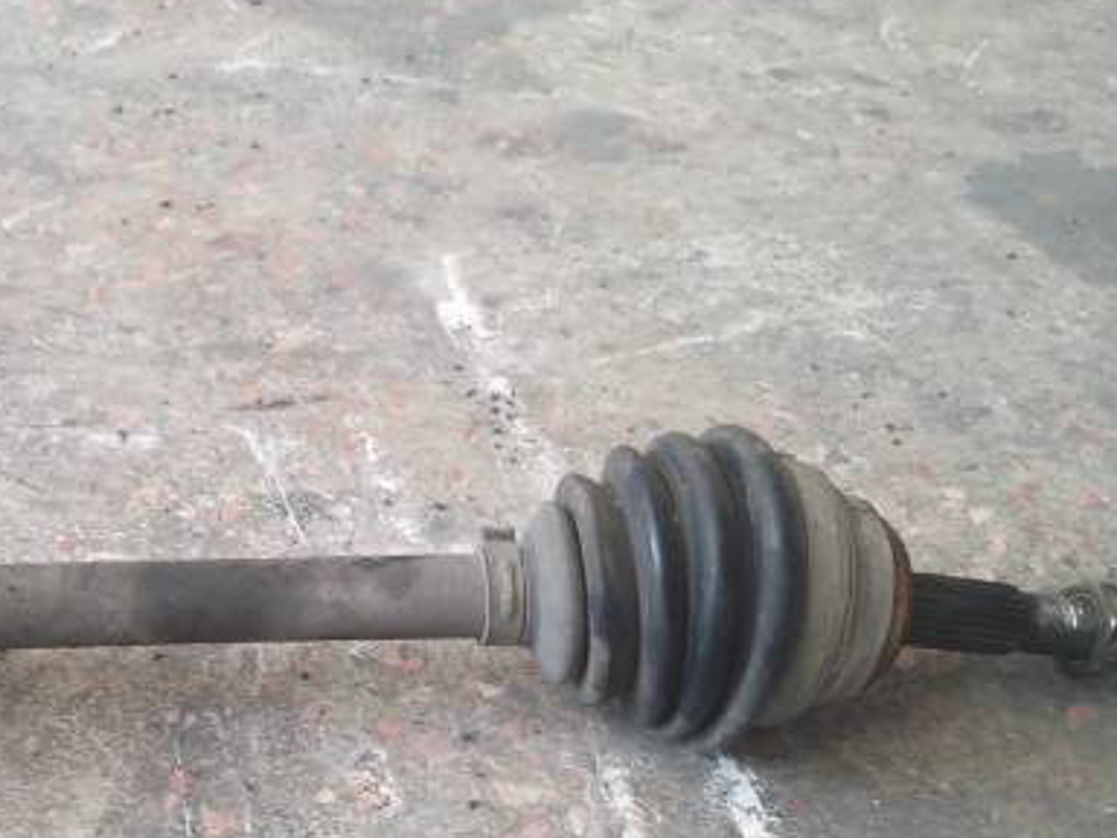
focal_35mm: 45
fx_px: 1452
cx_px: 262
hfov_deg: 40.7
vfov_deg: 31.9
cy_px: 567
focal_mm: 3.93
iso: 80
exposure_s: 1/50
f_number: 1.7
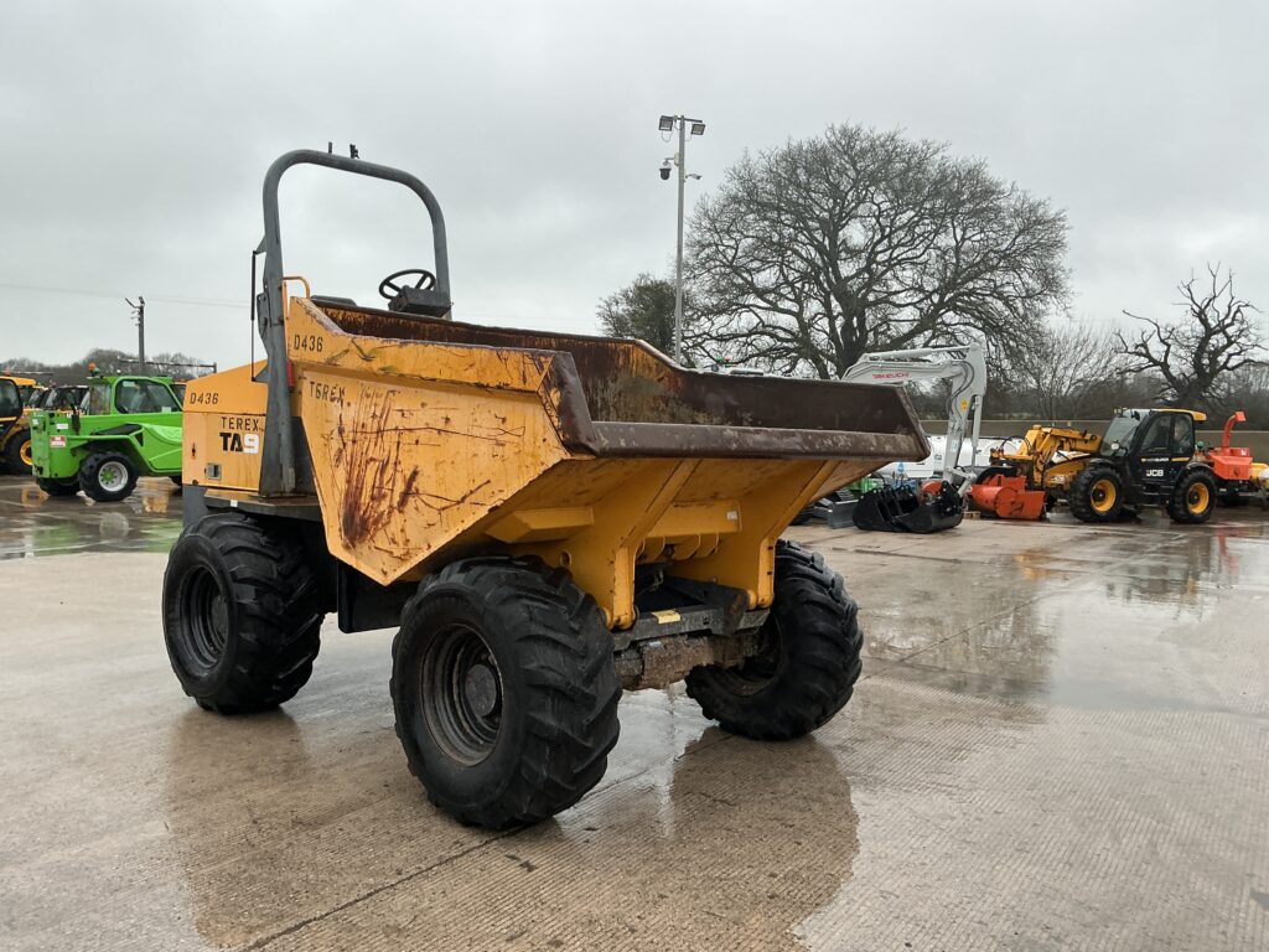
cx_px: 634
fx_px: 1026
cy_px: 476
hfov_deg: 63.4
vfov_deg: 49.7
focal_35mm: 28
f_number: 1.8
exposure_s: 1/122
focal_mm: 3
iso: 25
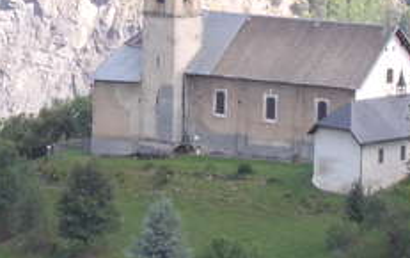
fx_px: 4307
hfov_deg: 5.4
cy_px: 105
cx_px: 60
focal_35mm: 385
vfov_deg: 3.4
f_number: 6.8
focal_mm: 20
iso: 80
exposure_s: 1/60
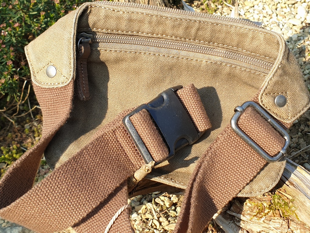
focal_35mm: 26
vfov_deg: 53.1
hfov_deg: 67.3
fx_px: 233
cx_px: 155
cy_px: 116
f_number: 2.4
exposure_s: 1/468
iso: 50
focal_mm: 4.3
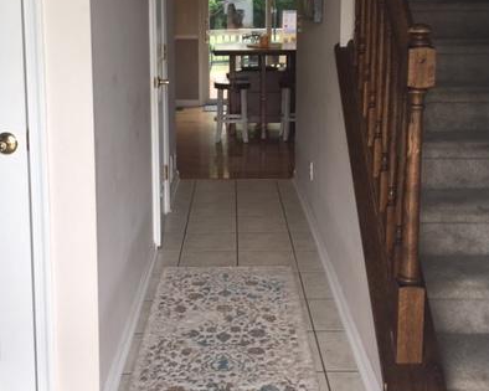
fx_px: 666
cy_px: 103
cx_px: 228
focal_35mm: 46
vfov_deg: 32.2
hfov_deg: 40.3
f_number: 2.2
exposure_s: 1/60
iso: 25
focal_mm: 4.15
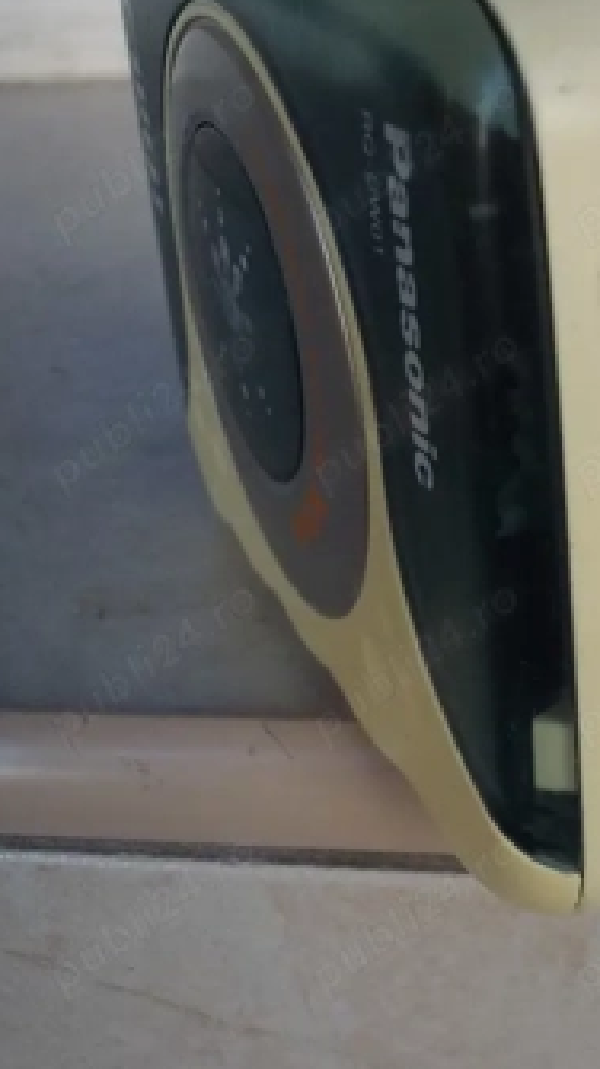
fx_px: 1587
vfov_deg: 37.1
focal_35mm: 56
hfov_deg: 21.2
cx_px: 450
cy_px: 440
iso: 200
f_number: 3.3
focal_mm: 6.1
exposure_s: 1/160
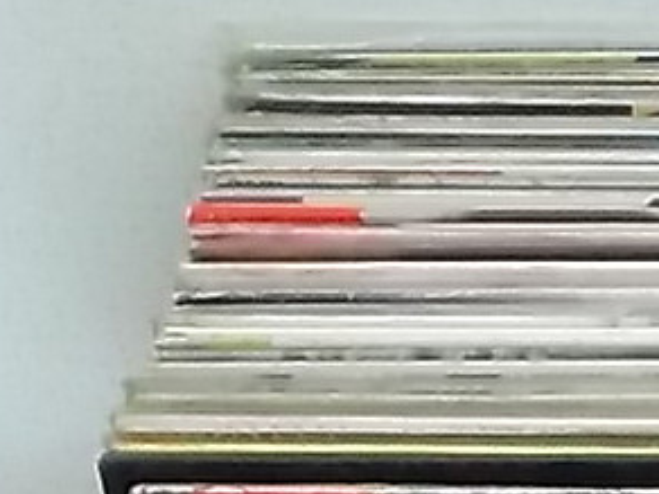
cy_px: 677
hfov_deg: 19.5
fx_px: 1828
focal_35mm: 96
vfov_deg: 14.6
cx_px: 745
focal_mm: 4.1
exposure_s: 1/10
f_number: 3.3
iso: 640
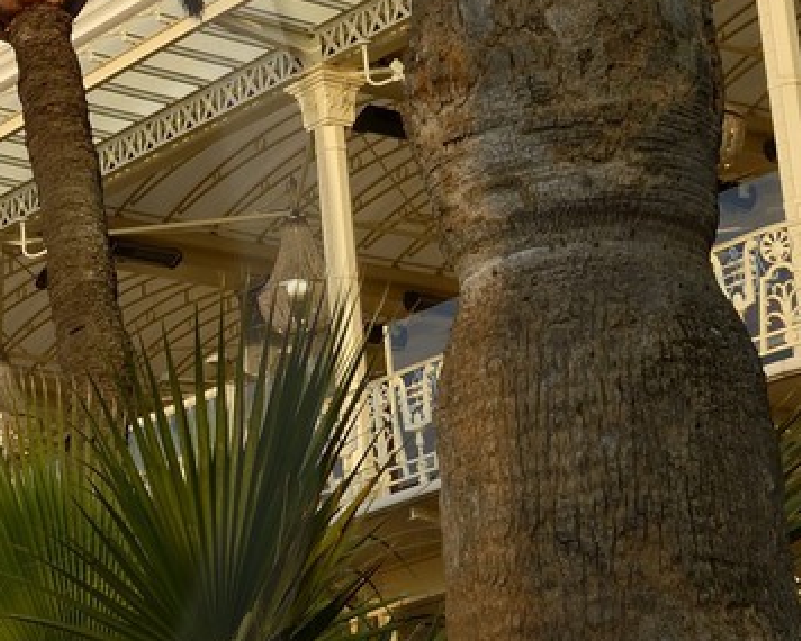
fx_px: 3201
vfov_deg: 11.4
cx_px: -598
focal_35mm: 135
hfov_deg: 13.0
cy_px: 335
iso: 200
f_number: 10
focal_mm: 32
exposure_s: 1/160
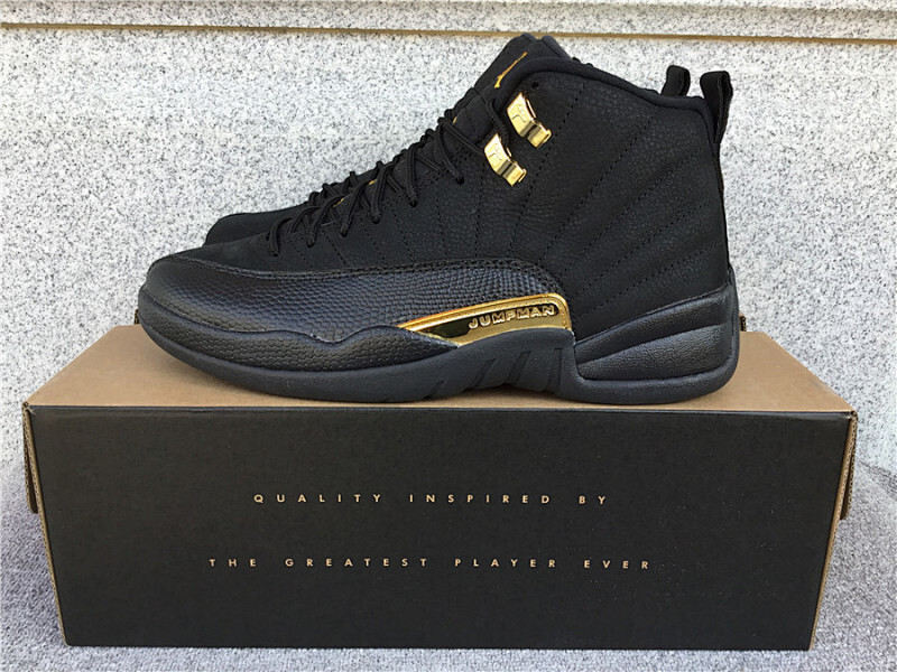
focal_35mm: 31
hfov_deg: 58.4
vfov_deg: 45.4
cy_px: 336
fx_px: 803
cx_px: 448
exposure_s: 1/120
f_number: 2.4
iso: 40
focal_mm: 3.3
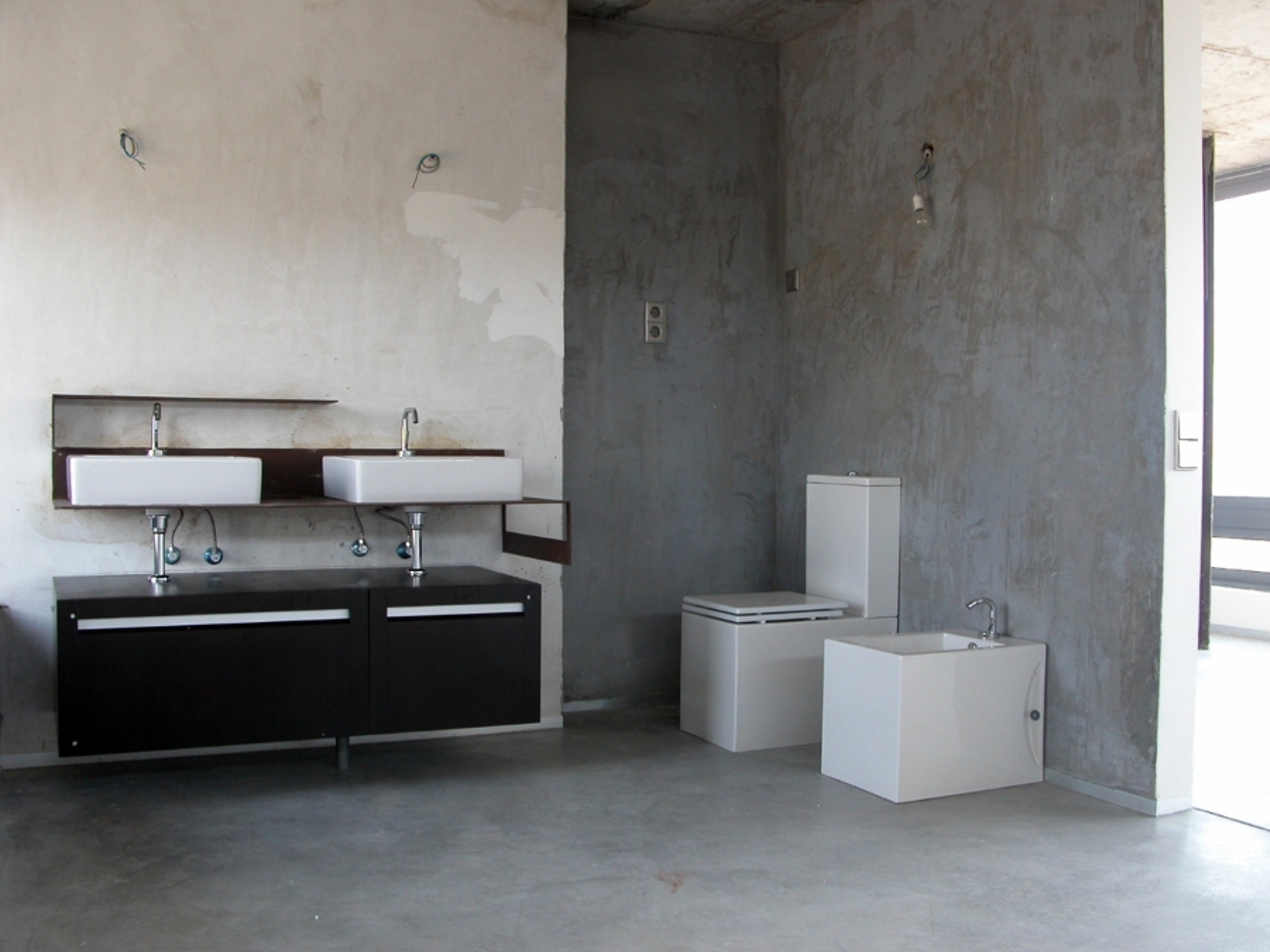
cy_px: 476
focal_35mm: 35
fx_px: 1284
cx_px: 635
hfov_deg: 52.6
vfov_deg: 40.7
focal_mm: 8.9
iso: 100
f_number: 3.5
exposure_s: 1/49.5
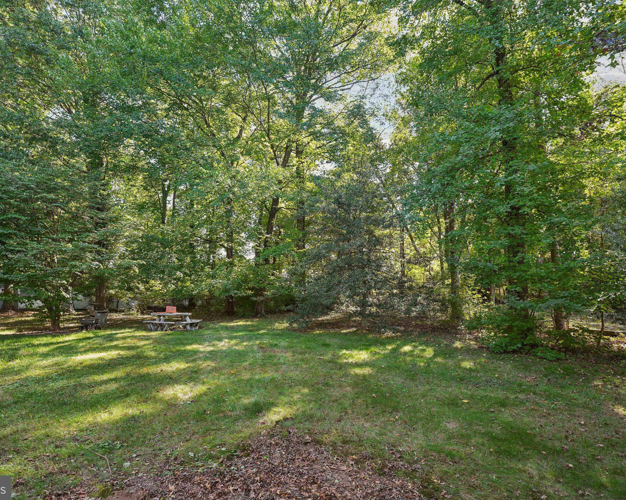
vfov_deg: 80.4
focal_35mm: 16
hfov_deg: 93.1
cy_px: 249
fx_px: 296
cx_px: 310
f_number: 5.6
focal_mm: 14
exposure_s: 1/40
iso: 160
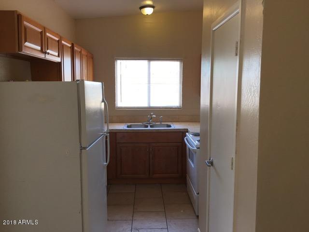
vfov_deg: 48.2
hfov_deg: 61.7
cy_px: 116
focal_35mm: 29
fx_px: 259
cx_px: 154
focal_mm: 4.15
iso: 40
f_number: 2.2
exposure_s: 1/120
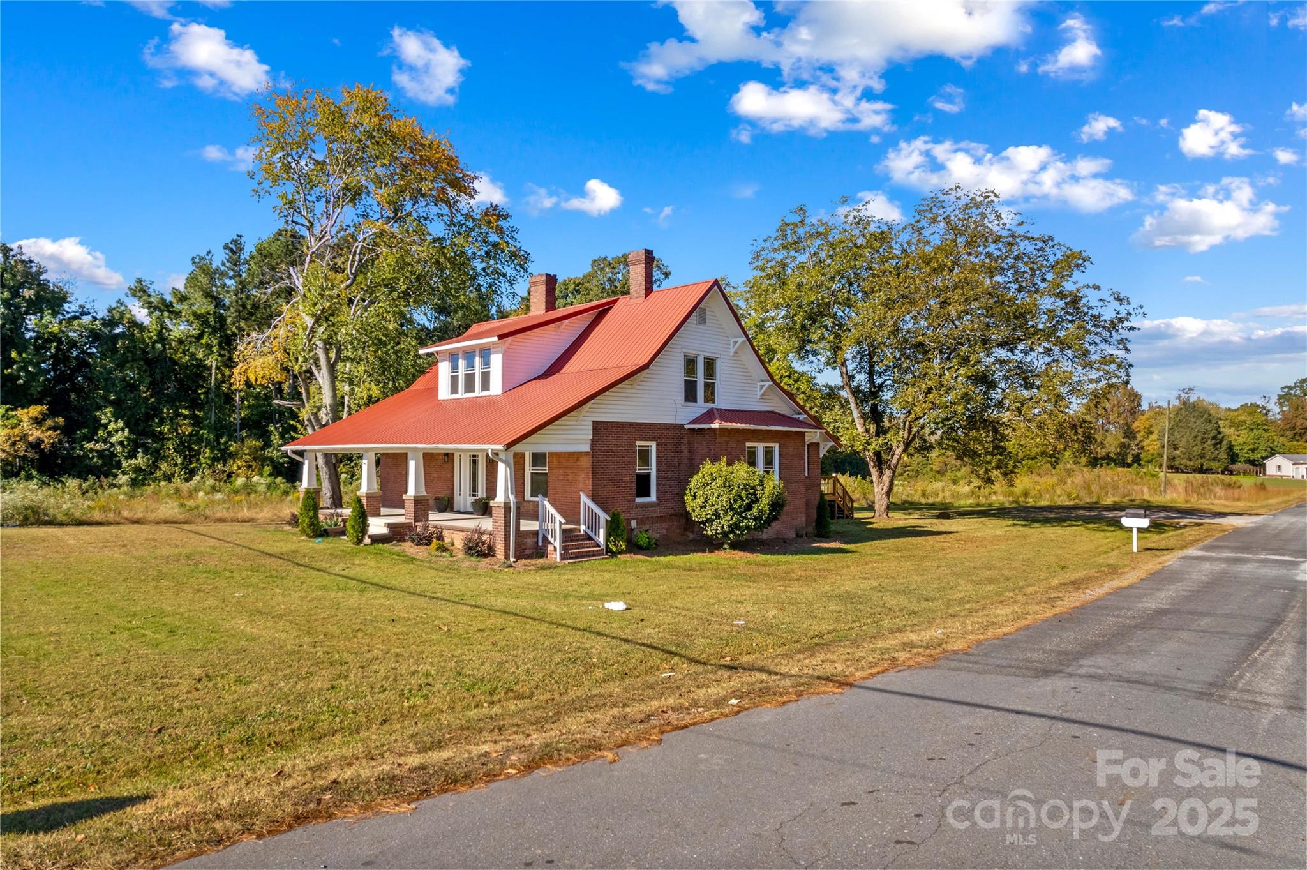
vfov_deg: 57.2
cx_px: 654
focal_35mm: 22
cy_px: 435
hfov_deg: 78.6
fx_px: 798
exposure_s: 1/730
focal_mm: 8.38
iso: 100
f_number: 2.8
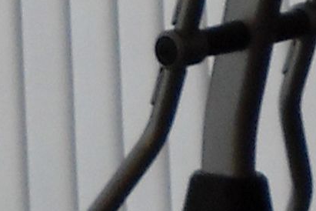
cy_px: -378
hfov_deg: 5.9
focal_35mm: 339
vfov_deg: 4.0
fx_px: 2975
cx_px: 637
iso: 208
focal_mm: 6.72
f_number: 3.1
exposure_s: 1/60
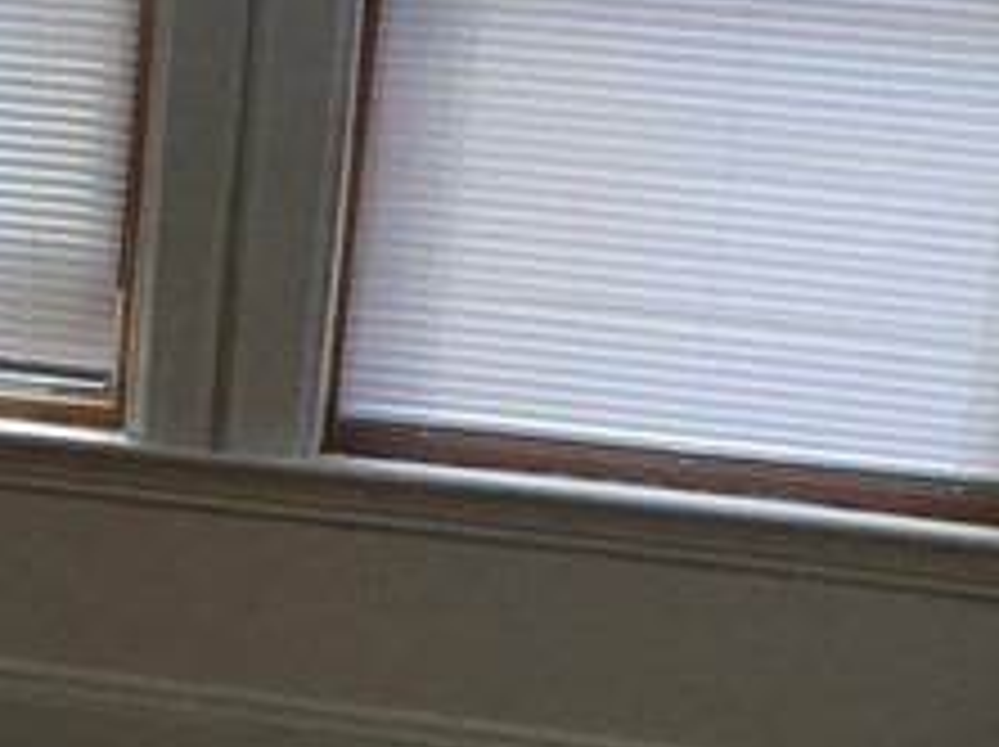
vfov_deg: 14.8
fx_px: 2796
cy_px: 819
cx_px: -76
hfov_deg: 19.5
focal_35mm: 97
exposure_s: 1/24
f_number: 1.8
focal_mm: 3.99
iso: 40
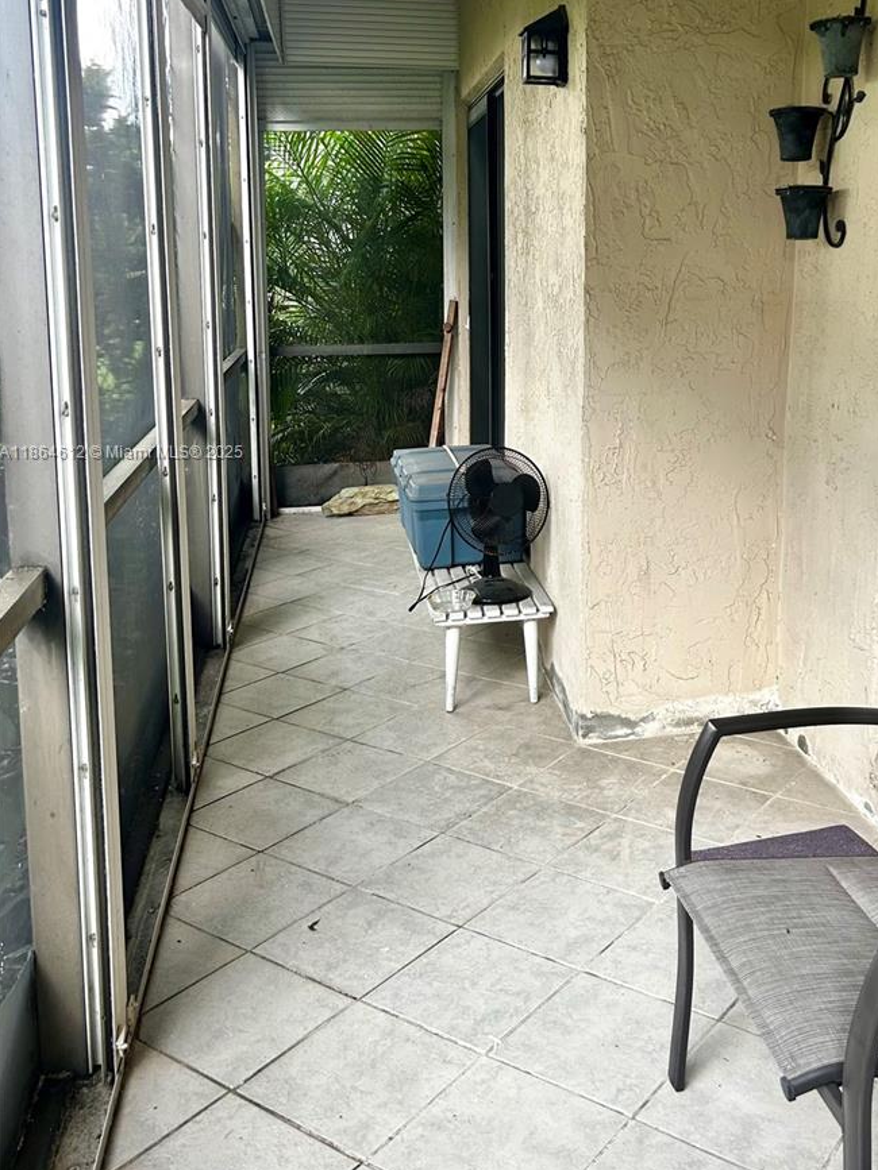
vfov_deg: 50.9
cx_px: 604
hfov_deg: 39.1
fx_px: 1218
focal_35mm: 36
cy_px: 453
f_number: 1.5
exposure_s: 1/121
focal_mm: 5.7
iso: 80
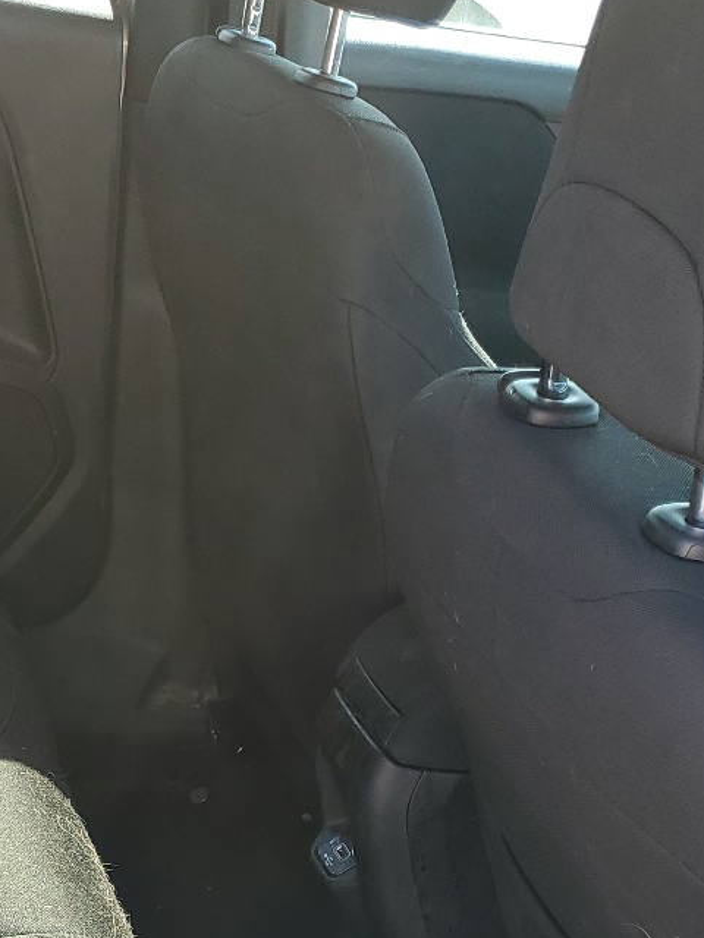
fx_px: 1763
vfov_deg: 29.2
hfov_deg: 21.8
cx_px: -1
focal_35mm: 65
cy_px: 745
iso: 50
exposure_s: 1/112
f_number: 1.5
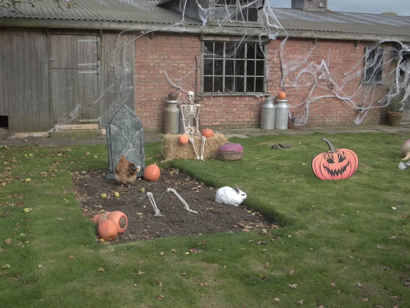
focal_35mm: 46
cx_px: 205
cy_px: 154
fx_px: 545
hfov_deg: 41.2
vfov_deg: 31.5
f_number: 3.7
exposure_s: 1/250
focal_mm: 8.3
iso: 80
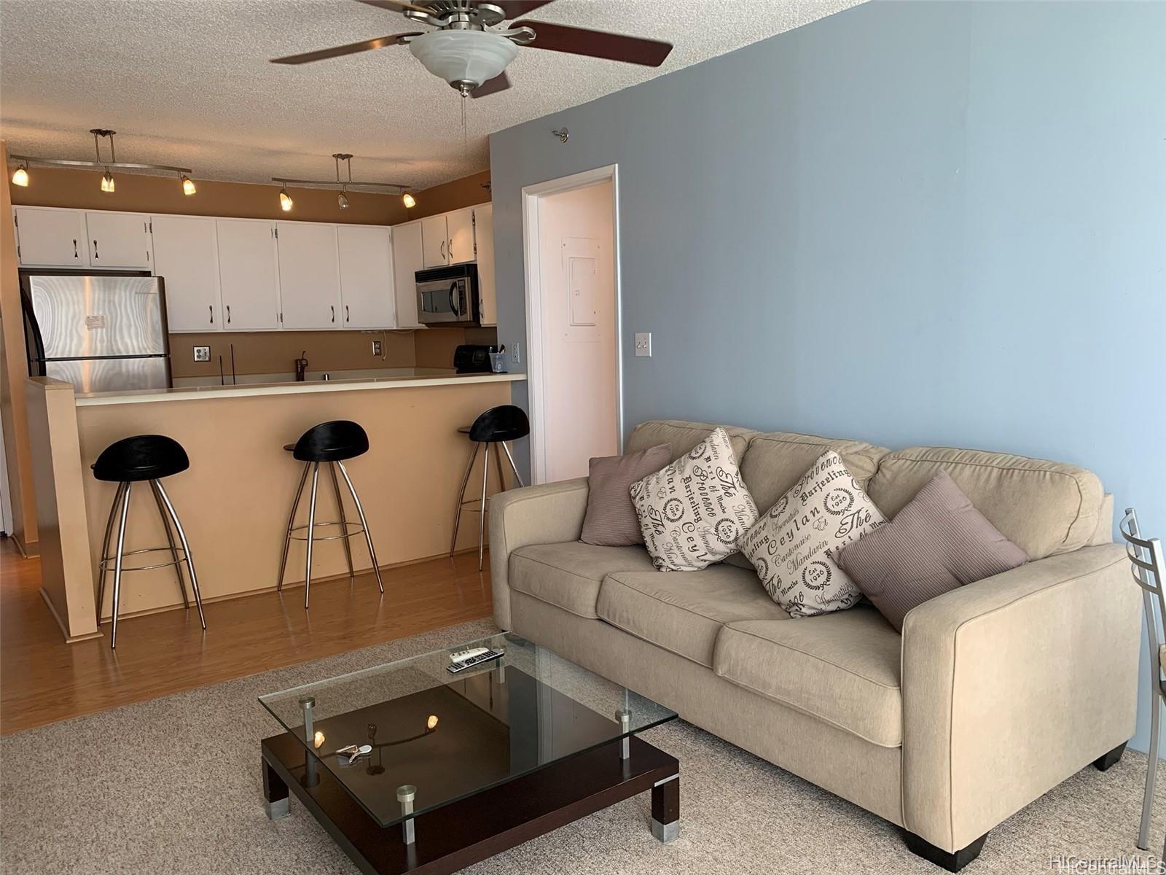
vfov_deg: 53.1
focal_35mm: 26
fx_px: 876
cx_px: 583
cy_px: 438
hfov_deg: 67.3
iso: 80
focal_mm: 4.25
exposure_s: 1/120
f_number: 1.8
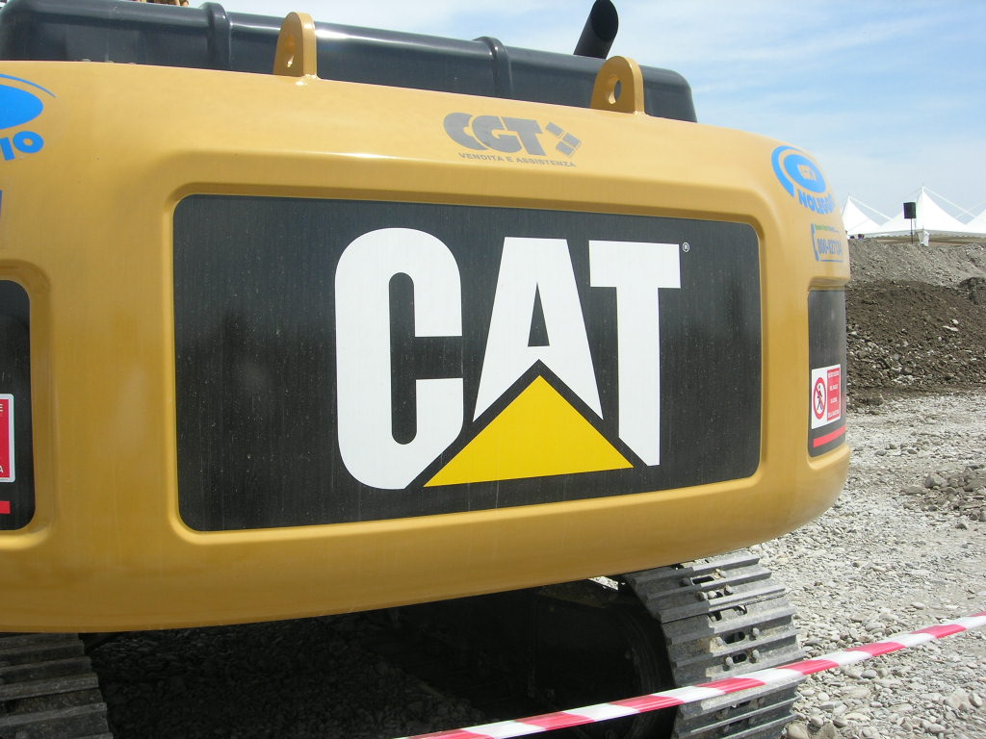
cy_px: 370
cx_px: 493
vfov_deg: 37.7
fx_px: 1082
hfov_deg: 49.0
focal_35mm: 38
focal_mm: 7.8
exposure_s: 1/656
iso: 64
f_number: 4.8
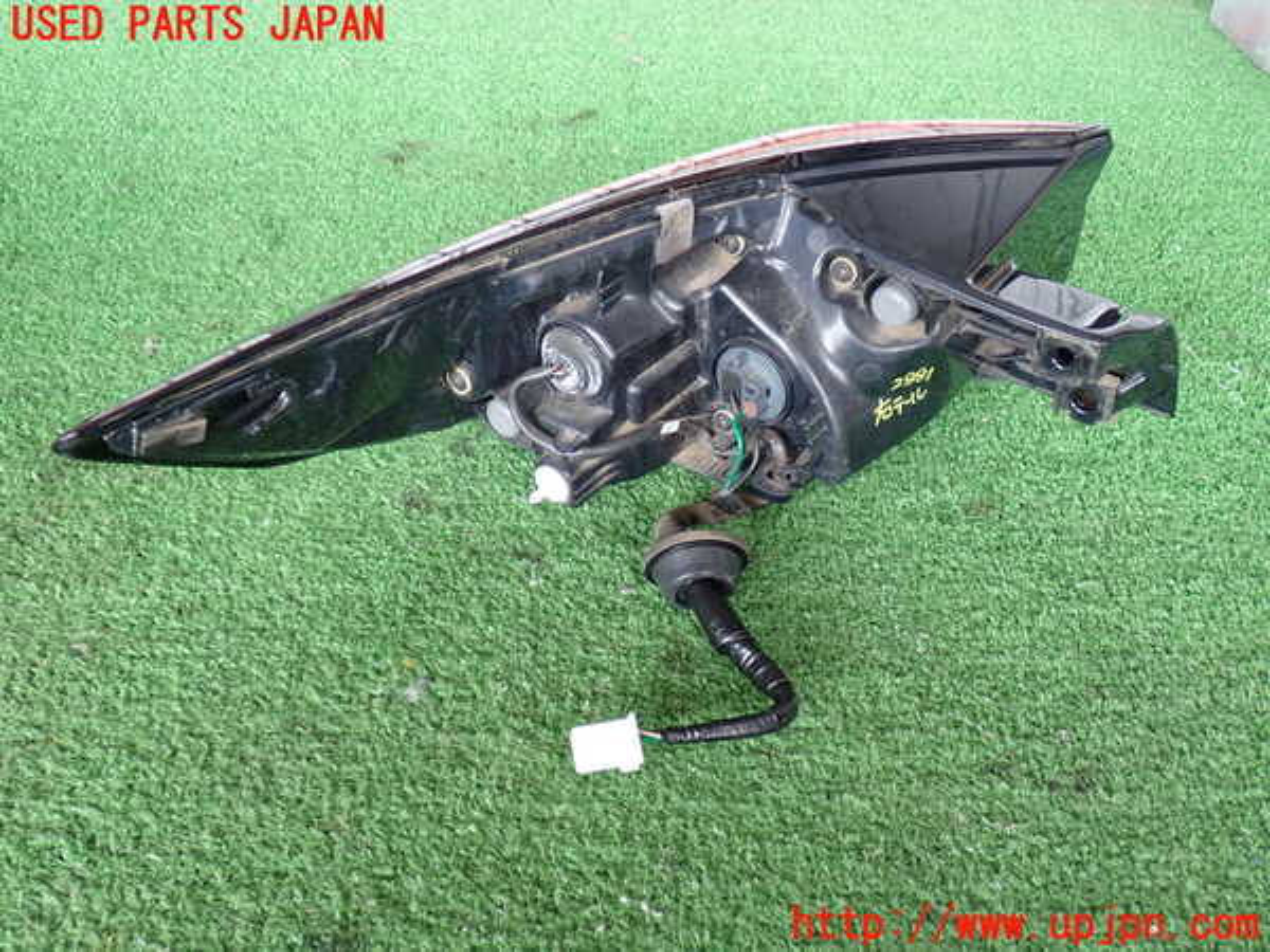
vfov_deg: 39.7
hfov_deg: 51.4
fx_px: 1321
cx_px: 635
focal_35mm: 36
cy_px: 476
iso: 200
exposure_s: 1/40
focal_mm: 6.37
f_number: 2.5
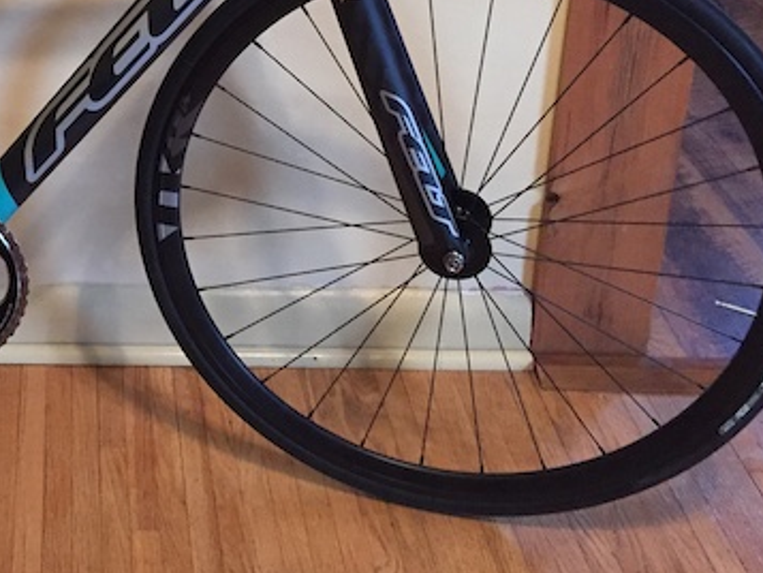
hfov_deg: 28.1
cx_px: 9
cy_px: 26
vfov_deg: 21.9
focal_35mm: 65
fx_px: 1433
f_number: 2.2
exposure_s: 1/30
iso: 250
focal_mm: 4.15
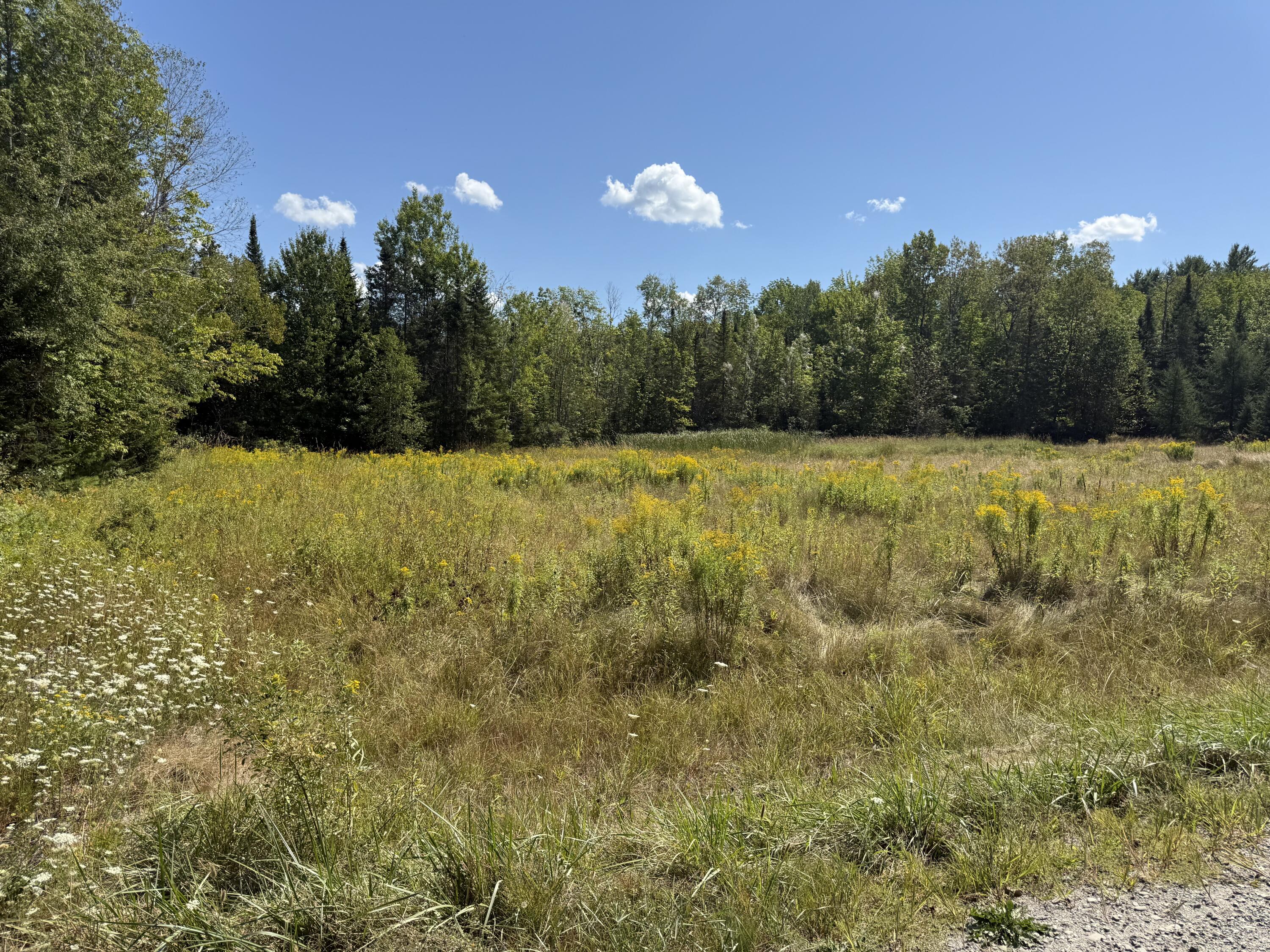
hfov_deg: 71.6
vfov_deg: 56.8
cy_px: 476
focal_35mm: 24
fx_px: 881
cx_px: 635
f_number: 1.78
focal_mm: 6.76
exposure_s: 1/3953
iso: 80
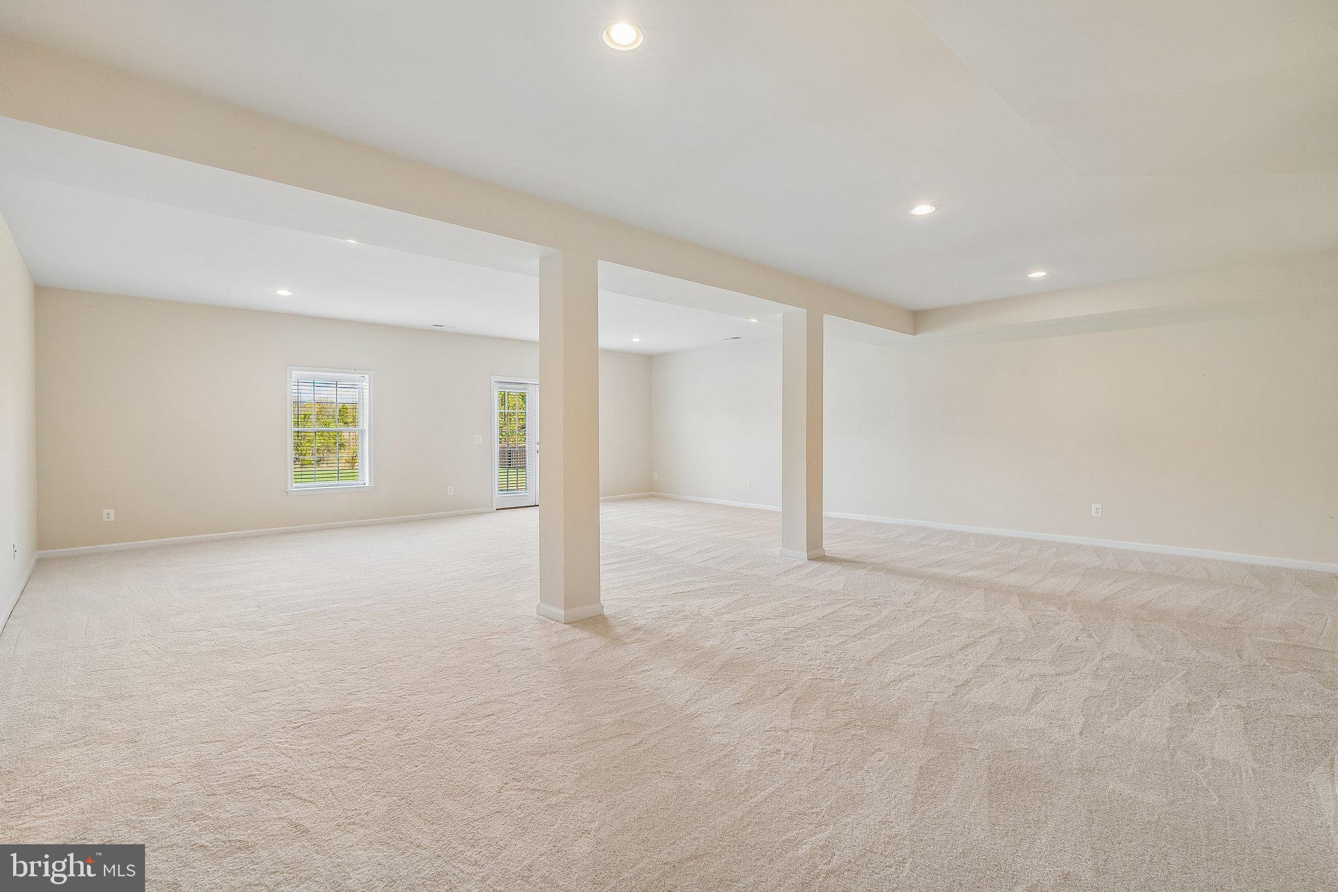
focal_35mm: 16
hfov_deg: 96.7
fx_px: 595
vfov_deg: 73.7
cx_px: 669
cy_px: 446
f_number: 8
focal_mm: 16
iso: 400
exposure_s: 1/8
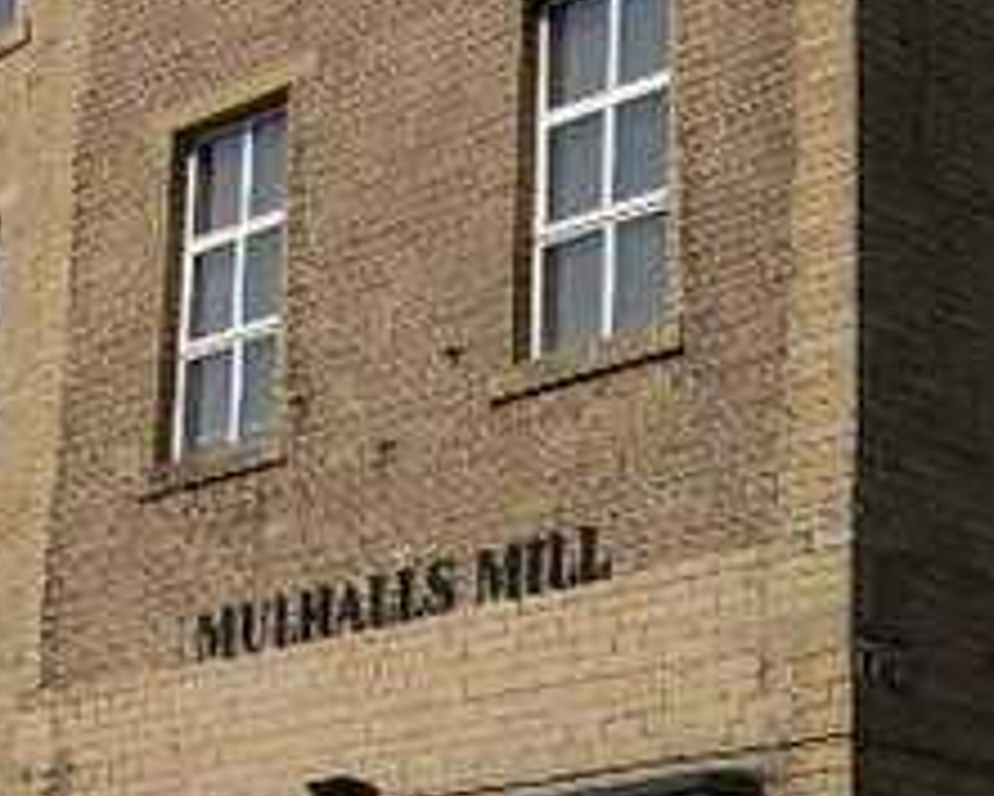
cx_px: 567
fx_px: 2825
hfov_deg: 19.9
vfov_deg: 16.0
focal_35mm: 96
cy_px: 501
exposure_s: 1/458
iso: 71
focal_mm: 8.13
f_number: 6.7
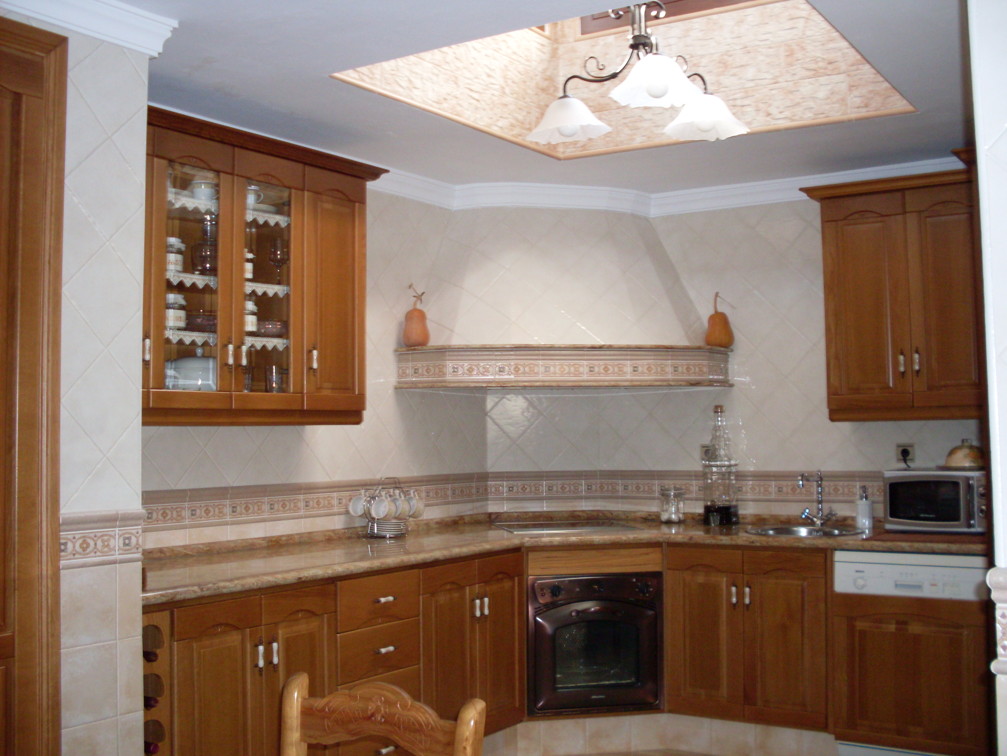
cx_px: 504
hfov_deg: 49.0
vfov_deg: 37.7
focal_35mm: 38
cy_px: 378
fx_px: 1105
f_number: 2.8
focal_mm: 6.3
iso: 160
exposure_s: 1/45
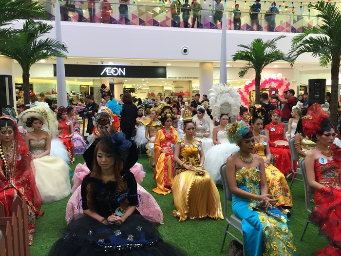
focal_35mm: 29
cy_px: 128
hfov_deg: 61.7
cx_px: 170
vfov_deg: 48.2
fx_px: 286
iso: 64
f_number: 2.2
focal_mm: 4.15
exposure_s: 1/30
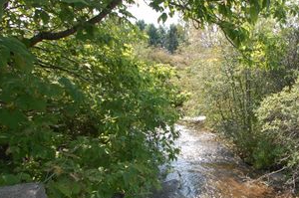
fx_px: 207
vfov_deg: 50.3
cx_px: 227
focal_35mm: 25
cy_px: 131
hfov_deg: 66.7
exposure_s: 1/160
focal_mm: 10
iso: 200
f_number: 6.3
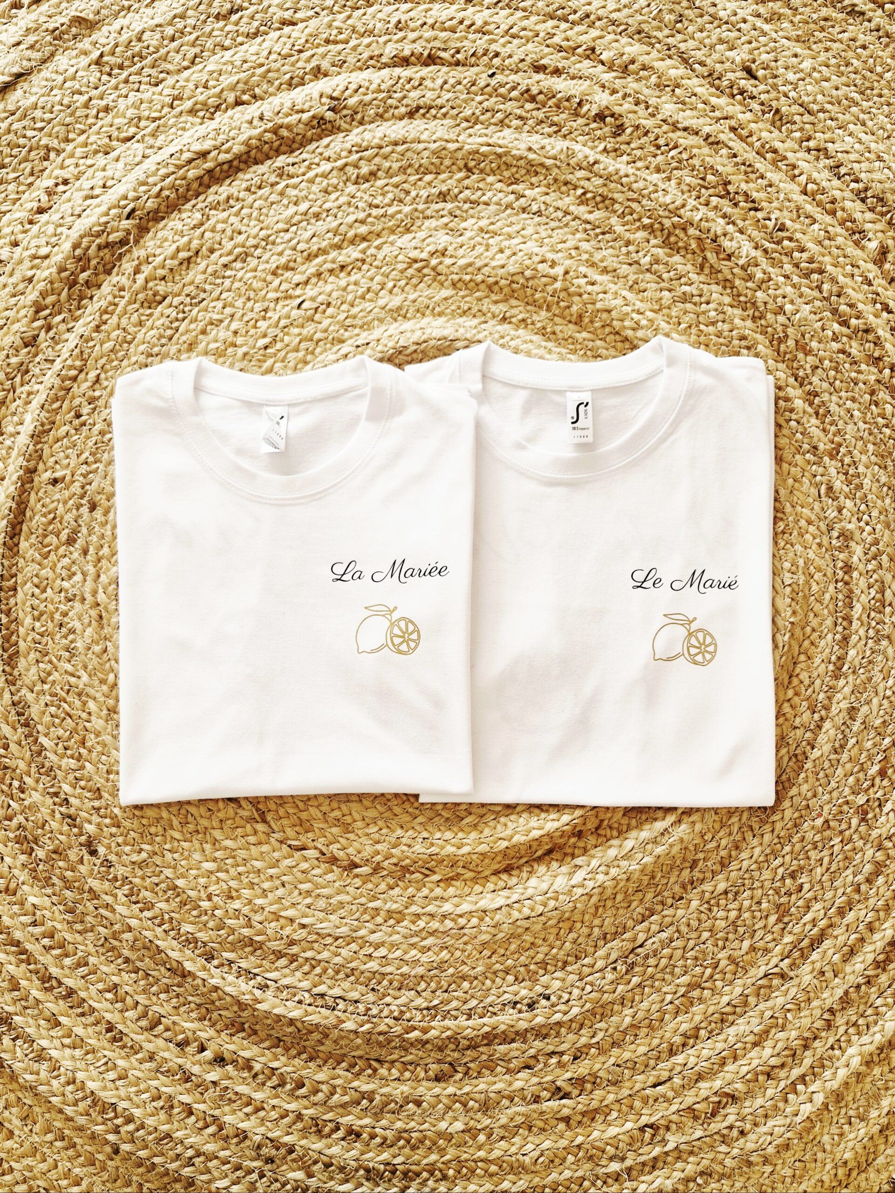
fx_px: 793
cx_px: 448
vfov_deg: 73.9
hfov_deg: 58.9
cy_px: 596
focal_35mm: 23
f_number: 1.8
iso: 250
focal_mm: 5.54
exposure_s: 1/182
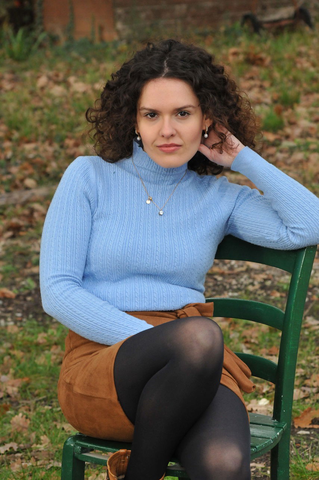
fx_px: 1839
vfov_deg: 14.9
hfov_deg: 9.9
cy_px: 240
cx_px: 160
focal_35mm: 138
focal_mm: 92
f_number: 7.1
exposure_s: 1/200
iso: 1000
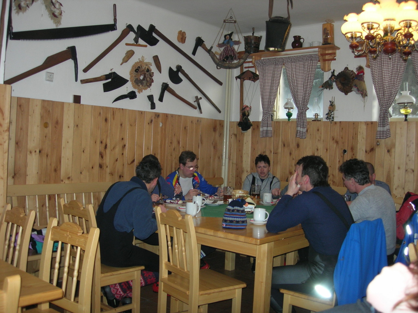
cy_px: 156
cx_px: 209
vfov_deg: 37.7
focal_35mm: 38
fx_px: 459
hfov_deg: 49.0
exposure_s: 1/60.1
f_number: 2.8
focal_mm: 7.8
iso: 80
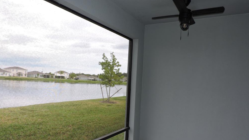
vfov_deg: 42.8
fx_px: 178
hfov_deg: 69.9
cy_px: 78
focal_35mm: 27
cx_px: 127
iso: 100
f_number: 3
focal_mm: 4.3
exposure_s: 1/125
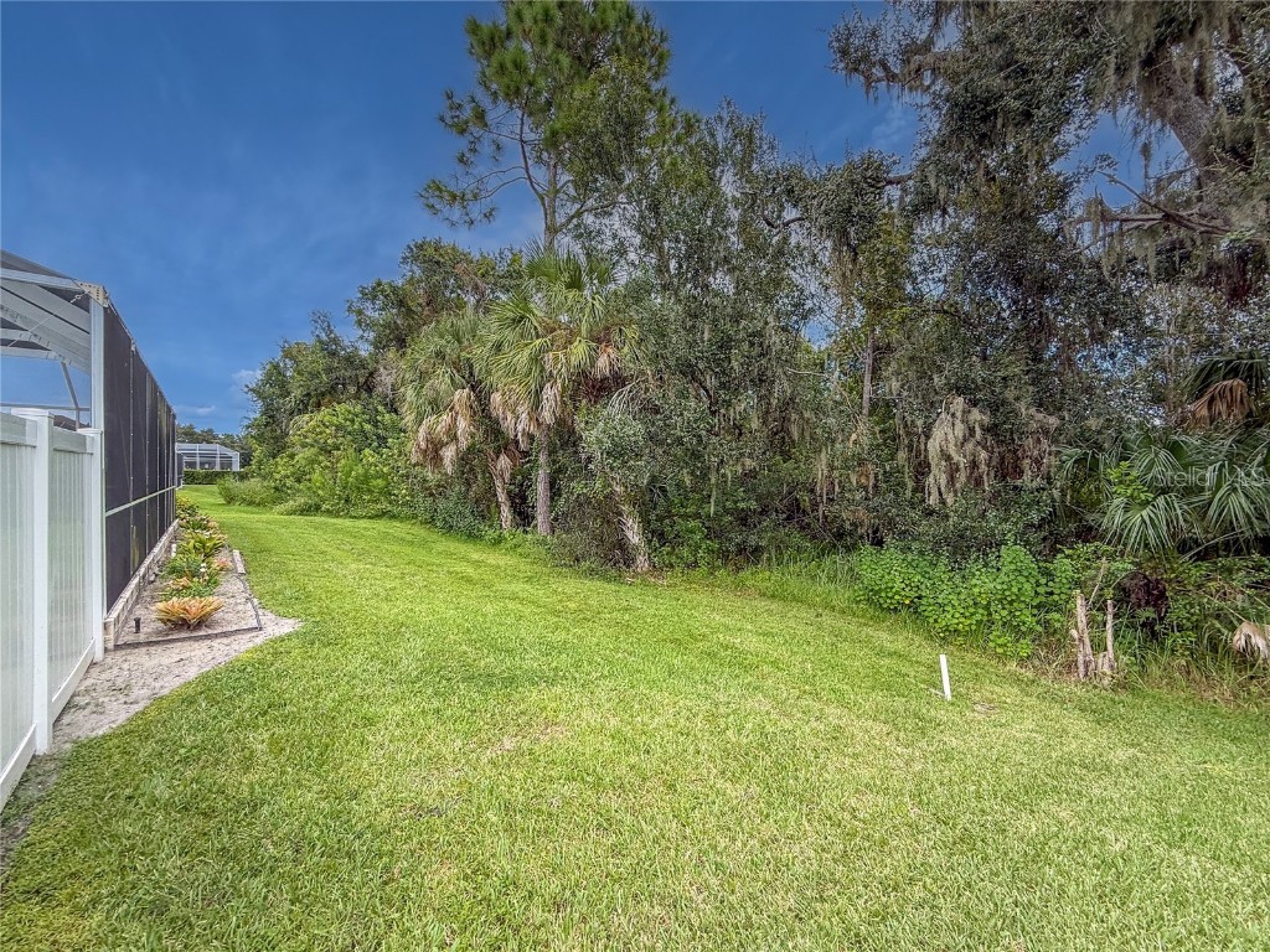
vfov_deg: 85.7
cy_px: 476
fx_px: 514
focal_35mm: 14
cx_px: 635
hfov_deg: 102.1
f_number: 2.2
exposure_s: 1/460
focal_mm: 2.22
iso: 50
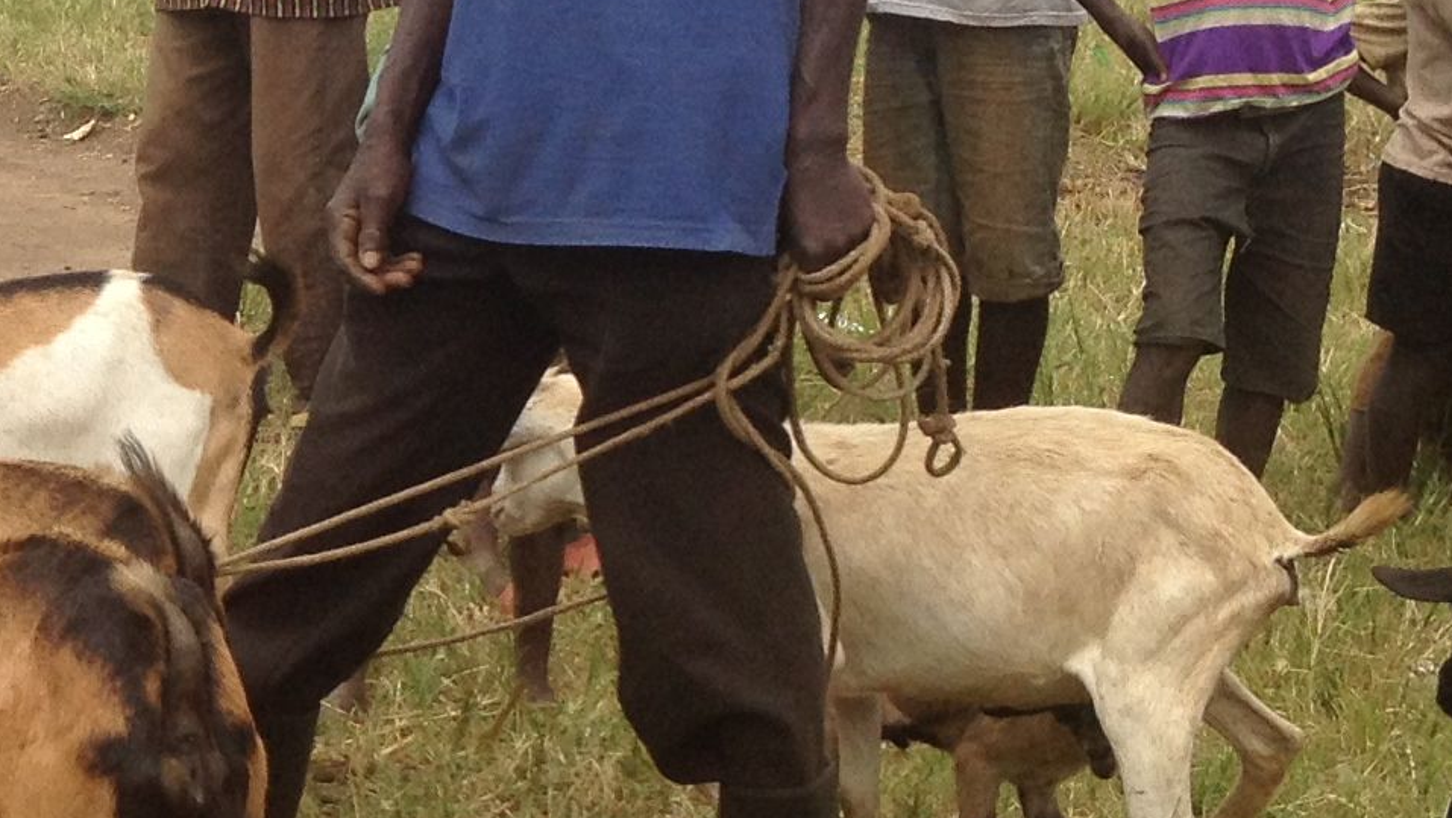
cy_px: 384
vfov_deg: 9.3
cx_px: -228
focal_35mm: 130
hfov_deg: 15.9
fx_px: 5007
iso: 50
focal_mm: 4.28
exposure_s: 1/1416
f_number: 2.4
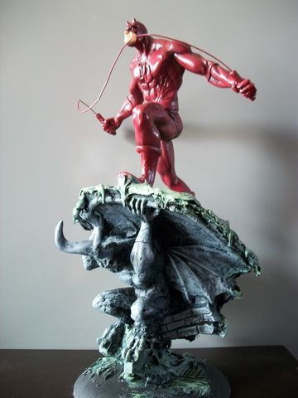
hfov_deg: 44.2
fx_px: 367
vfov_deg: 56.8
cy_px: 199
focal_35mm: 32
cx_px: 149
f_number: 2.9
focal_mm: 5.7
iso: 171
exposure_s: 1/8
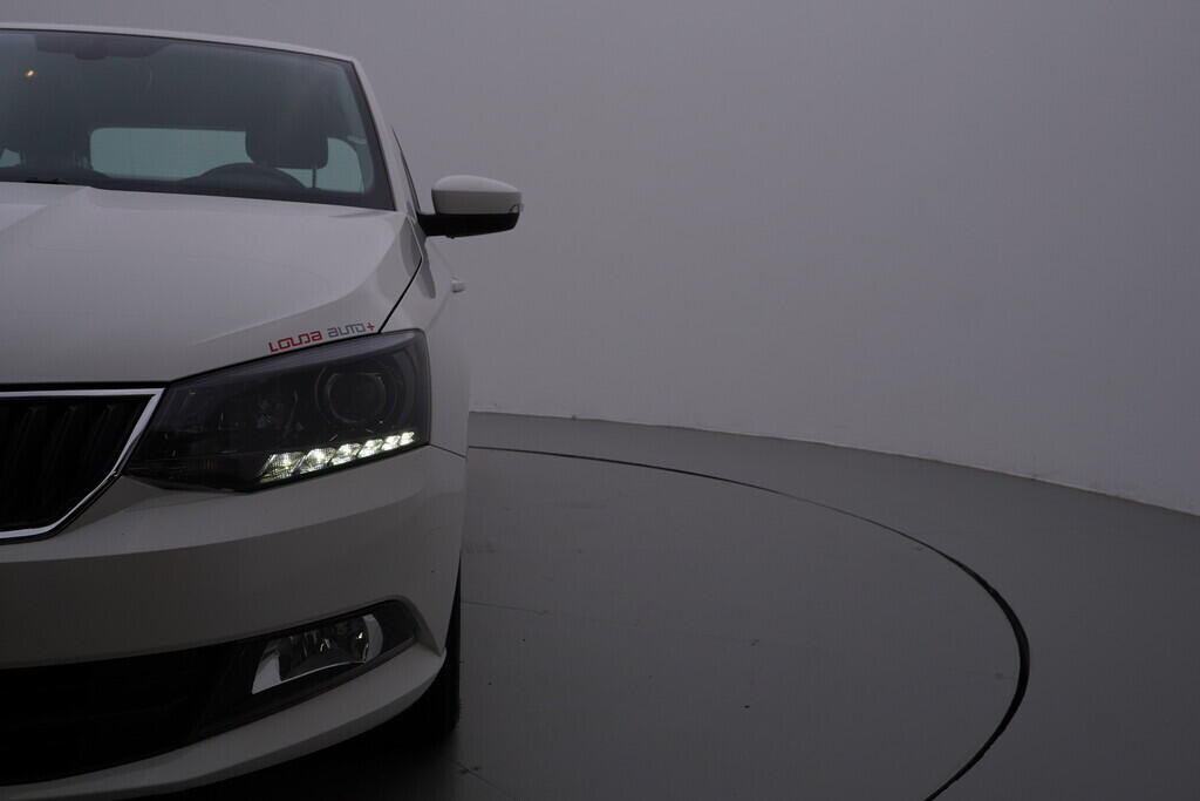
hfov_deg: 53.1
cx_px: 600
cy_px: 400
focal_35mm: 36
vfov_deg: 36.9
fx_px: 1200
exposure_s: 1/200
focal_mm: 24
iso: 125
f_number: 6.3
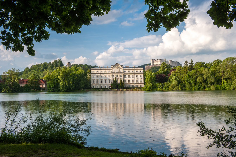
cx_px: 118
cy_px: 78
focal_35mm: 40
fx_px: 262
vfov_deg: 33.4
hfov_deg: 48.5
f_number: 9.5
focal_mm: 40
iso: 200
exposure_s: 1/180
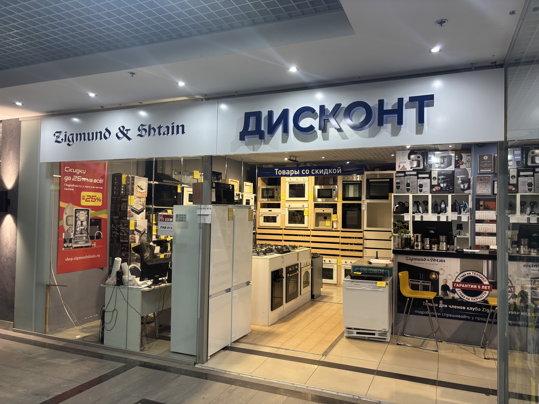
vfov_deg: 53.1
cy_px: 202
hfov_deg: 67.3
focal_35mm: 26
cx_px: 270
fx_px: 405
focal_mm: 5.96
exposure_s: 1/50
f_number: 1.6
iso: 80
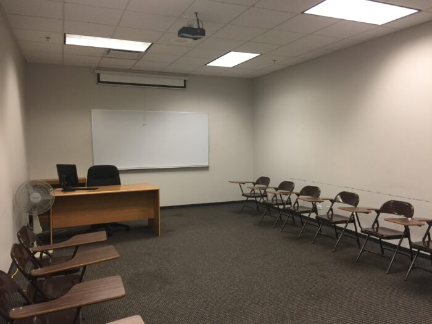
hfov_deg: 61.7
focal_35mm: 29
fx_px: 362
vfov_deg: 48.2
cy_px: 162
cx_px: 216
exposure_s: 1/15
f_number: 2.2
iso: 50
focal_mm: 4.15
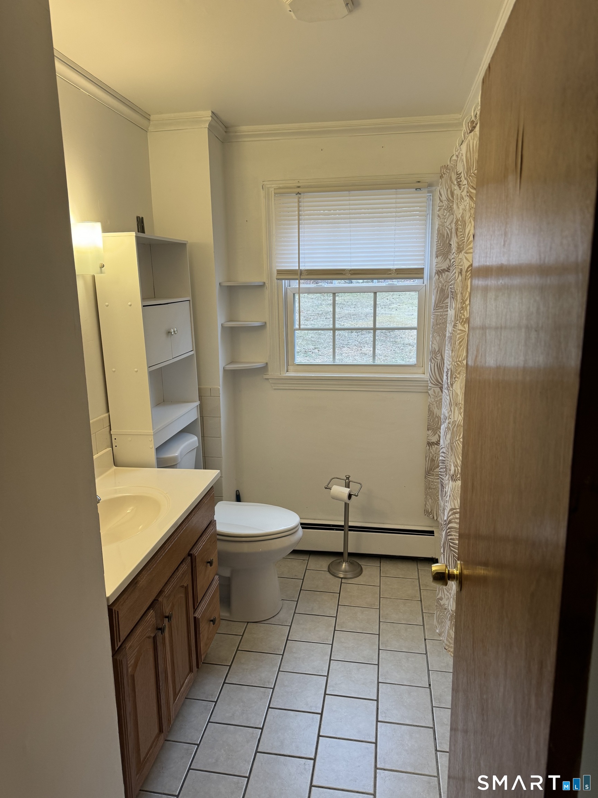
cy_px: 399
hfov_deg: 56.8
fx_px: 553
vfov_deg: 71.6
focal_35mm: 24
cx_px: 299
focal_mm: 6.76
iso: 125
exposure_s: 1/120
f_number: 1.78
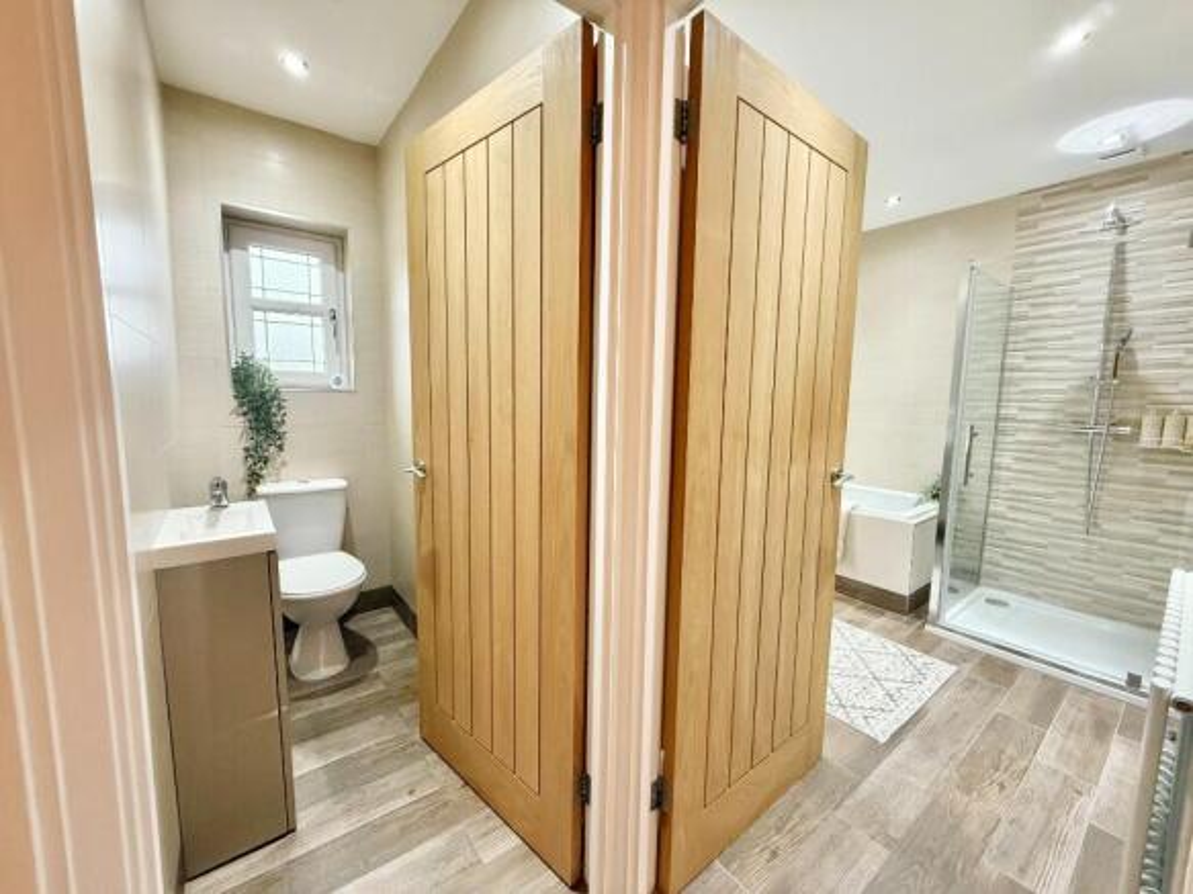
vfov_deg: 85.7
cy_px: 447
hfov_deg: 102.1
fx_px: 482
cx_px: 596
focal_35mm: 14
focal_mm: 2.22
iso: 640
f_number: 2.2
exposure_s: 1/100
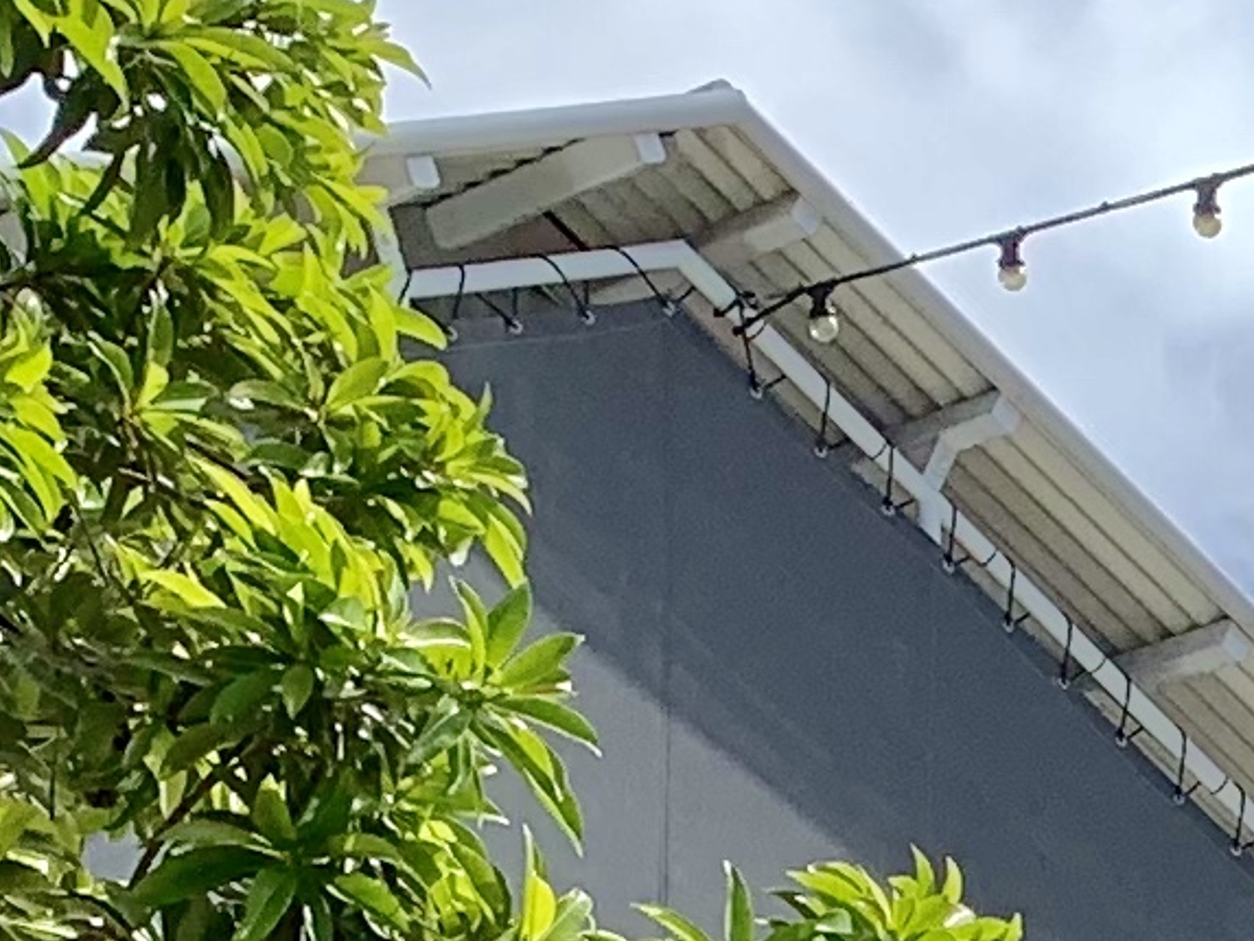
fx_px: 6631
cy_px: 2751
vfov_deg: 7.3
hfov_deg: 9.8
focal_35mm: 183
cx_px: 2707
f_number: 1.8
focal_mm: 4.25
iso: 25
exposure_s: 1/1689
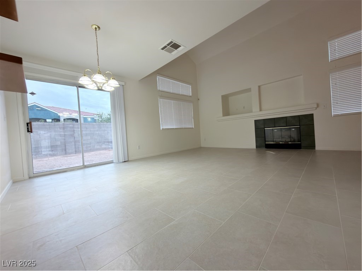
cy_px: 136
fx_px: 146
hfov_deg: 102.1
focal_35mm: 14
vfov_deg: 85.7
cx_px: 181
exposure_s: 1/30
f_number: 2.2
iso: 64
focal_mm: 2.22
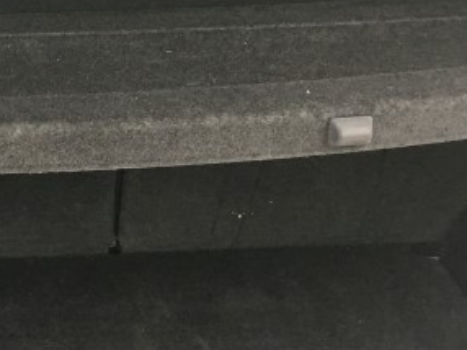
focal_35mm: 104
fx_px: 1402
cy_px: 168
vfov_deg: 14.2
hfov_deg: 18.5
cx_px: 18
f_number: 2.2
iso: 40
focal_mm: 4.15
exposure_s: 1/30
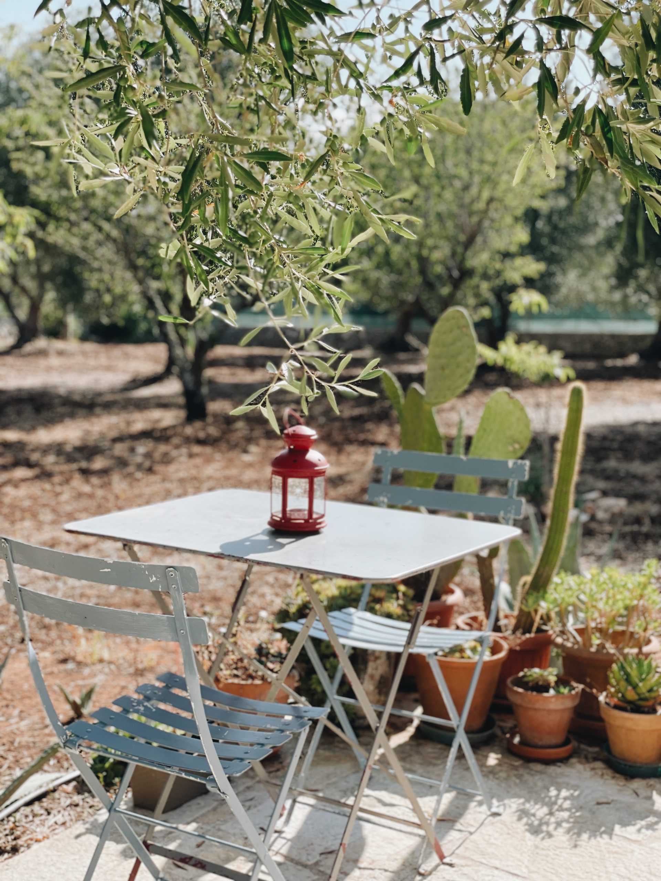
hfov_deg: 28.0
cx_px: 330
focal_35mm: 52
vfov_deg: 36.8
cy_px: 440
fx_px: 1324
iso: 25
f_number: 2
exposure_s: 1/585
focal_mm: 6
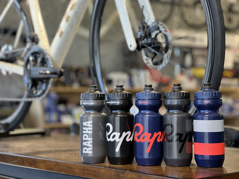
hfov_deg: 25.3
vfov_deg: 19.1
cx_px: 120
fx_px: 532
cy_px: 90
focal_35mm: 77
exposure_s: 1/120
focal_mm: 9
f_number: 2.8
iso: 200
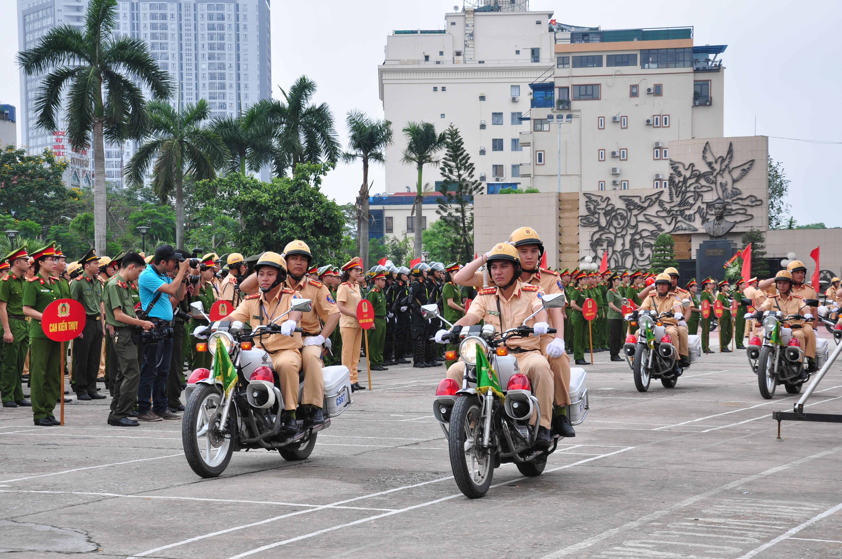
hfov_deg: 27.0
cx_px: 421
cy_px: 280
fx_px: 1752
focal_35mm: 75
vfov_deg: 18.1
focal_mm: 50
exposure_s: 1/500
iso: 500
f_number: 6.3
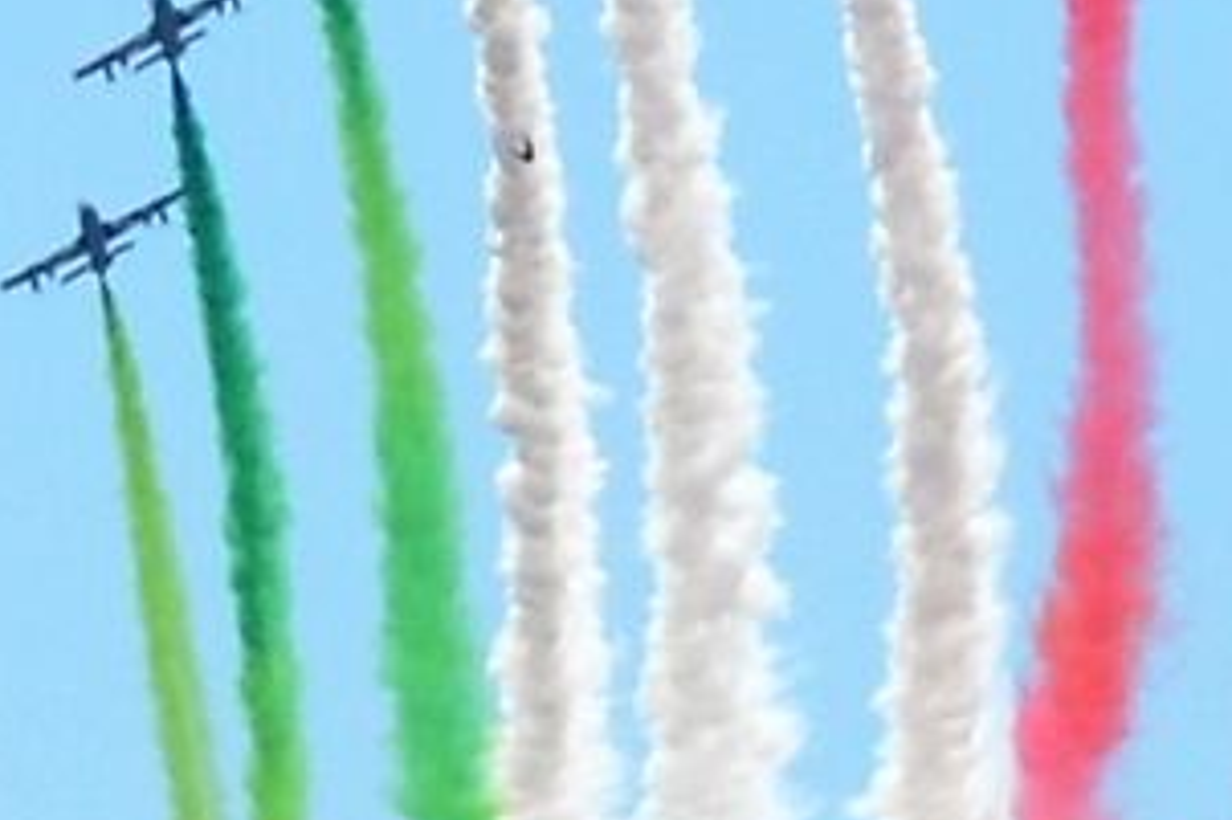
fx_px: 20350
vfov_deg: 2.3
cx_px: 861
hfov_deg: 3.5
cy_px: -314
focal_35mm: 595
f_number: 13
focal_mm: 50
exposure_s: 1/640
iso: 400
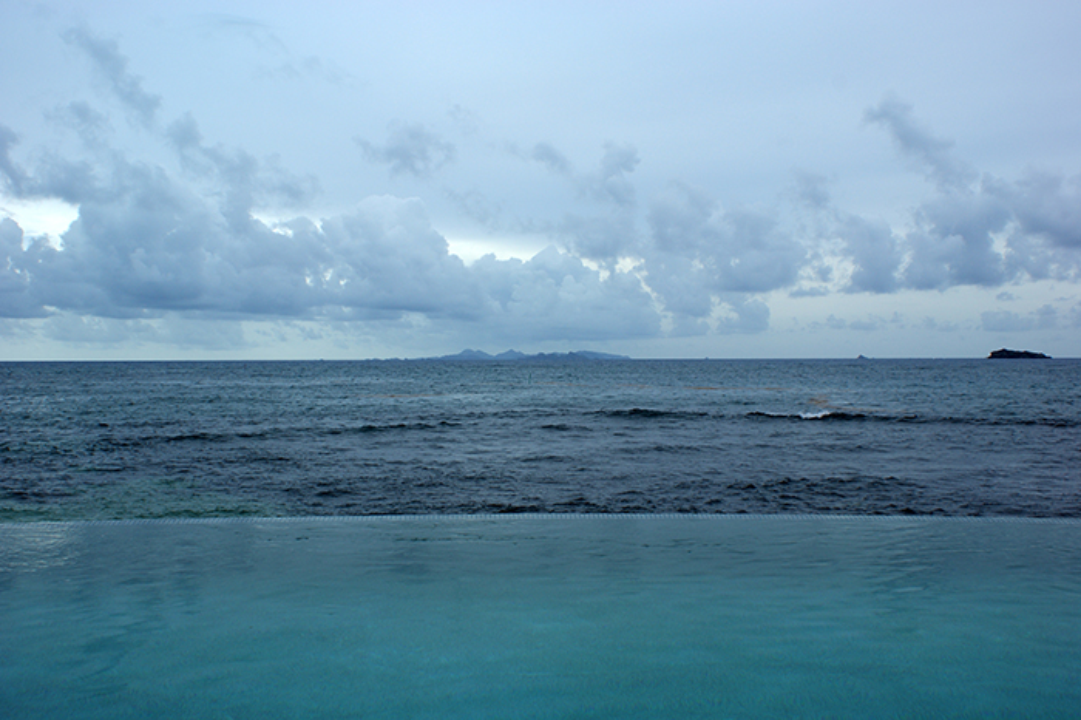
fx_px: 1080
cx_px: 540
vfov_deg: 36.8
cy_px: 360
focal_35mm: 36
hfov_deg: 53.2
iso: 100
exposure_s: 1/250
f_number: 10
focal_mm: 24
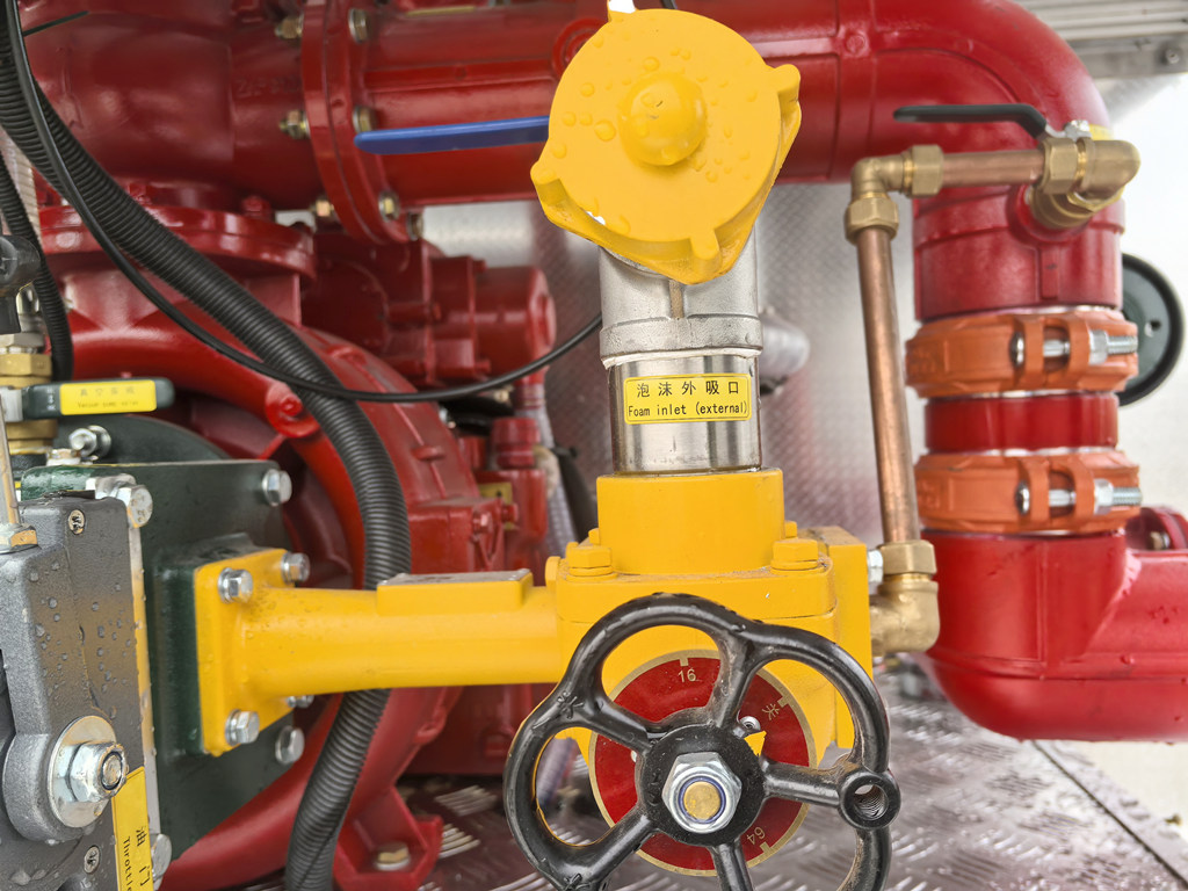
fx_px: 927
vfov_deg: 51.4
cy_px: 446
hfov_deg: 65.3
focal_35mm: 27
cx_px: 594
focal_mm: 5.75
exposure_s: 1/1059
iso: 80
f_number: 2
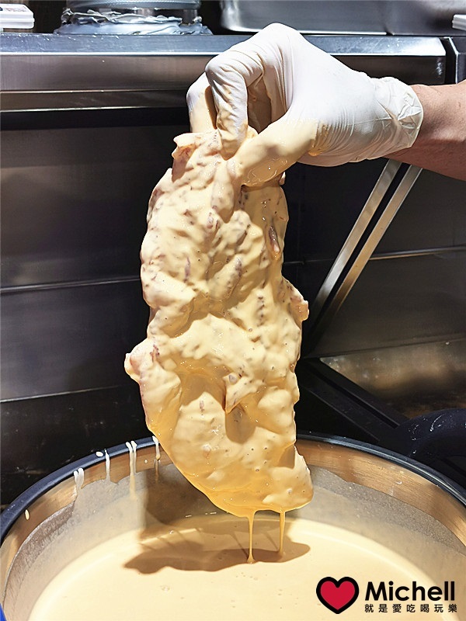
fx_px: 933
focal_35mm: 52
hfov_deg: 28.0
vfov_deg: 36.8
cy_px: 310
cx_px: 233
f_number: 1.6
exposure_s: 1/120
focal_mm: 5.56
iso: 50
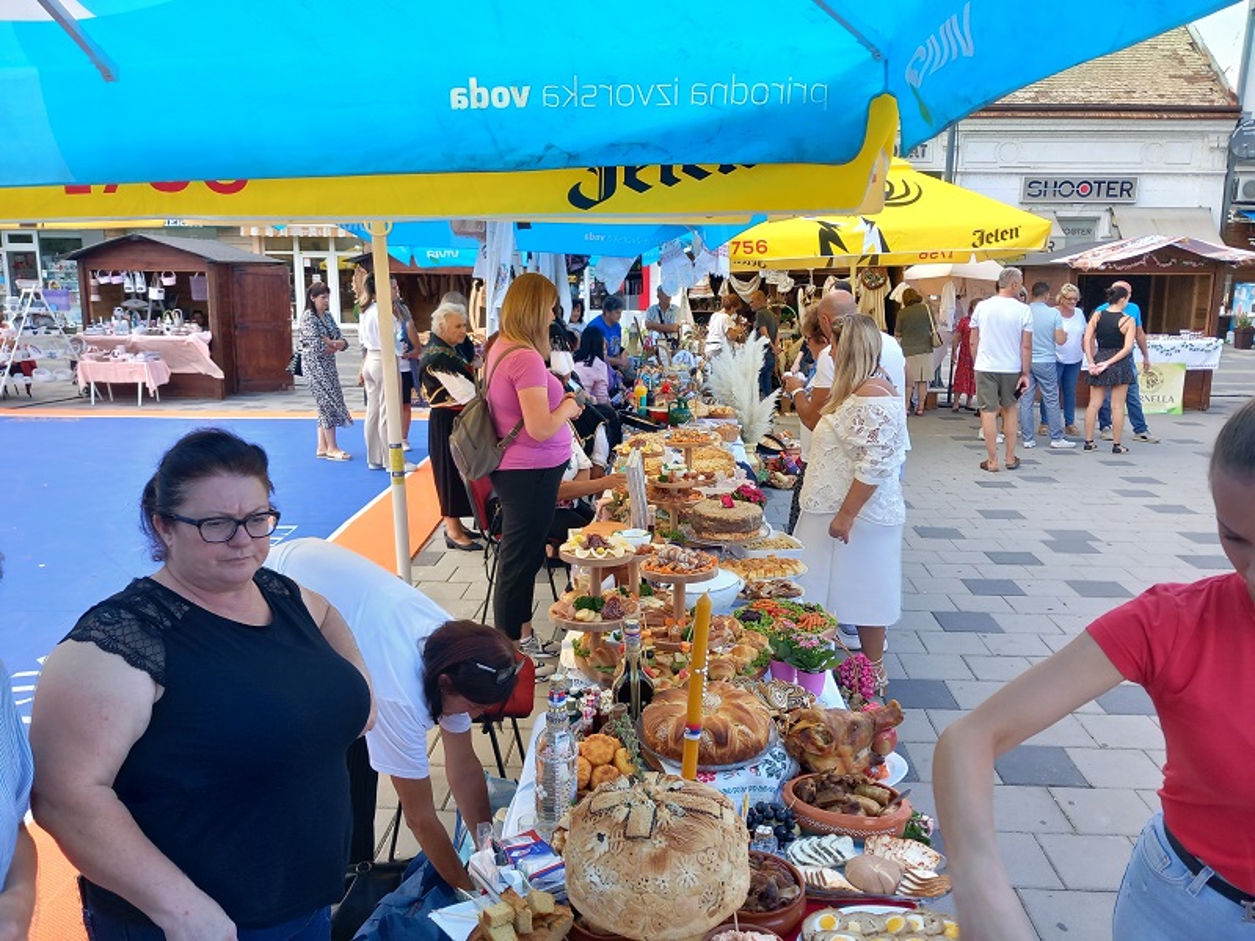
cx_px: 628
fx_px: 979
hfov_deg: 65.3
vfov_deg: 51.4
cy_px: 470
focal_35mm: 27
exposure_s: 1/100
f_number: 1.8
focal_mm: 4
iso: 32
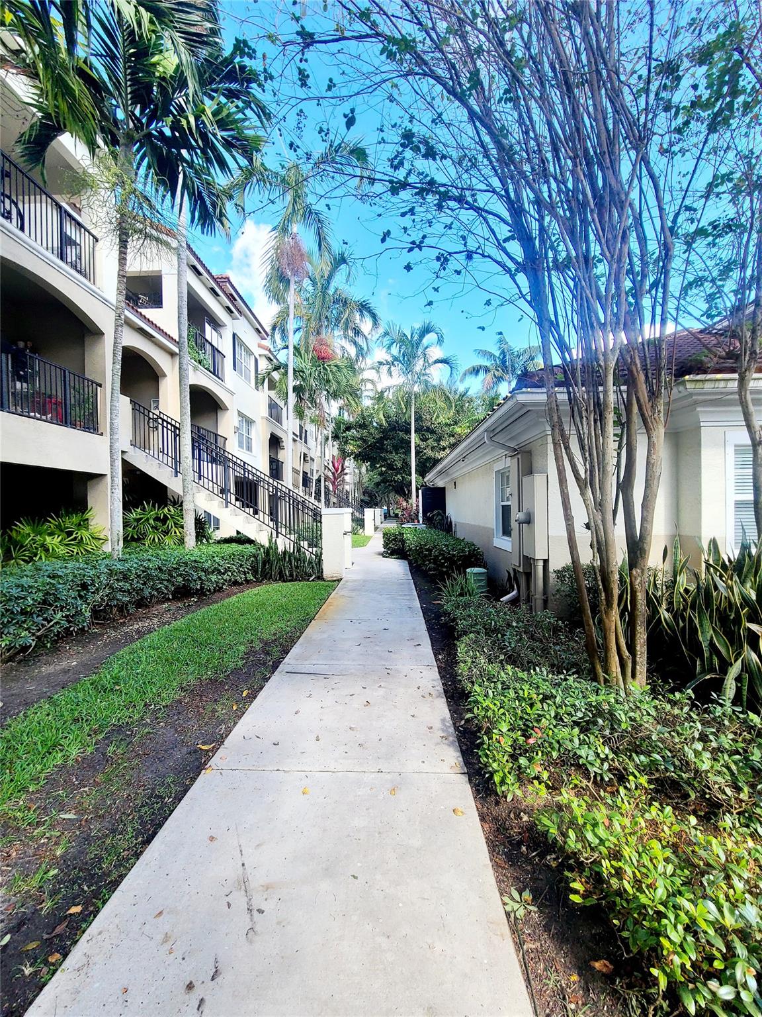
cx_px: 381
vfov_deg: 106.2
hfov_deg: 89.9
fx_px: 382
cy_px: 508
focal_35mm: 13
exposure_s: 1/357
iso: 50
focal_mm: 2.2
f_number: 2.2
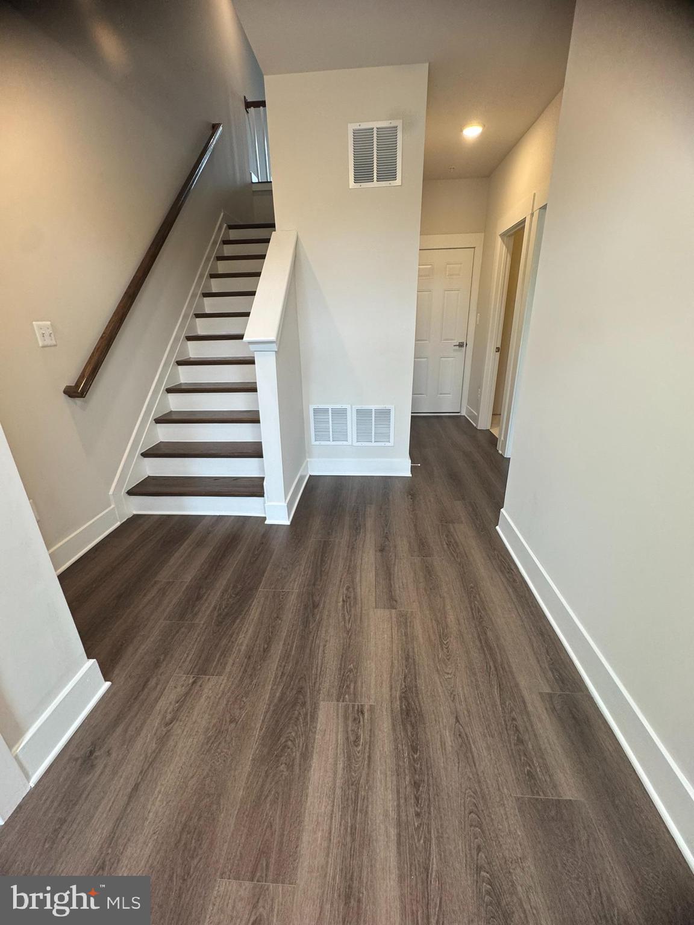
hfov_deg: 85.7
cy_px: 462
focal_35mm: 14
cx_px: 347
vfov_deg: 102.1
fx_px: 374
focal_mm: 2.22
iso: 200
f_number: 2.2
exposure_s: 1/120
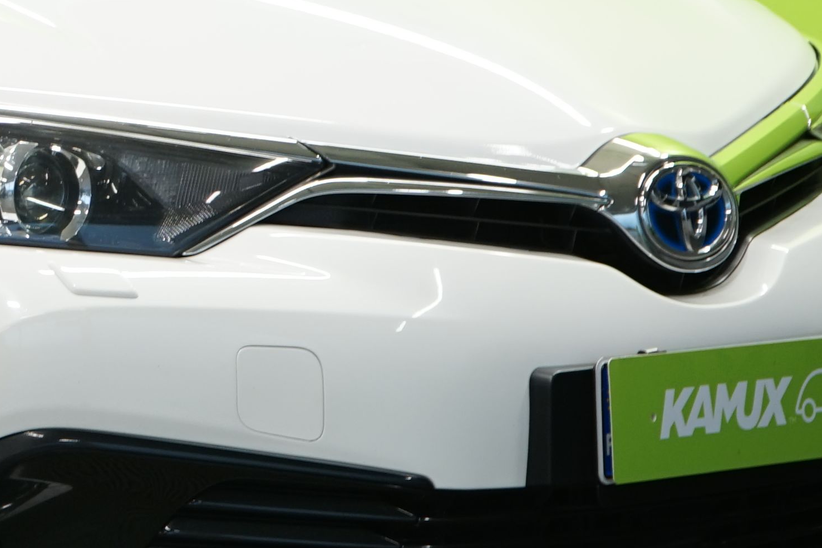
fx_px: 4544
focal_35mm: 199
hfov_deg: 10.0
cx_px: -403
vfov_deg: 6.9
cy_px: 149
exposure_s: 1/13
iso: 250
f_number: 5.6
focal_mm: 49
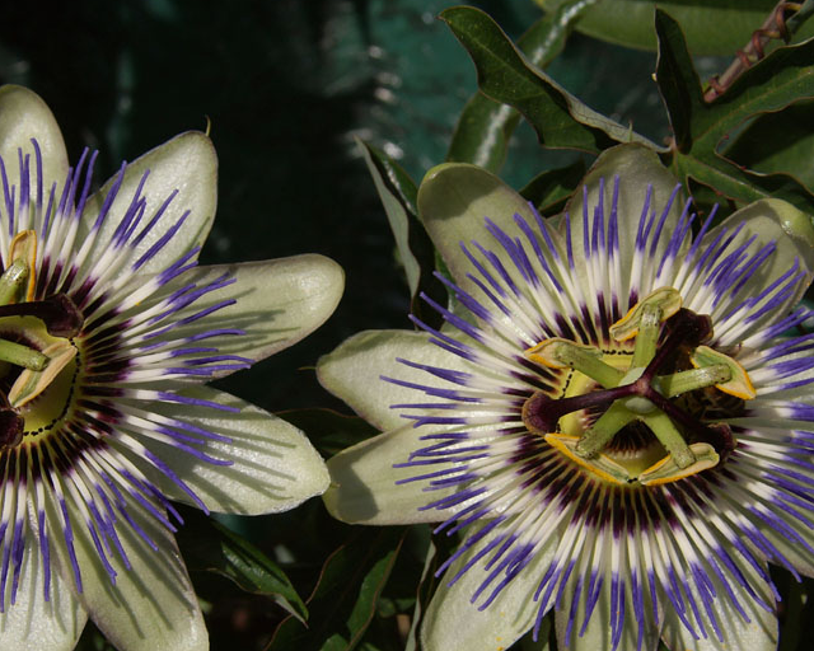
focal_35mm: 63
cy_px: 404
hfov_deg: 30.0
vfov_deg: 24.2
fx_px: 1518
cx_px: 342
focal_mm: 28
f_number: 11
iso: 200
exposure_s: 1/640
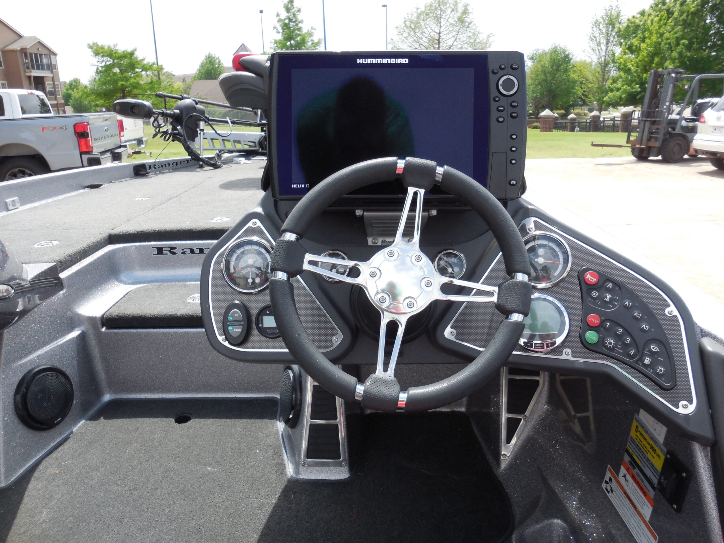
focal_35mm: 26
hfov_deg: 67.3
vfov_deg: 53.1
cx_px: 362
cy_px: 272
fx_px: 544
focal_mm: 4.6
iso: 125
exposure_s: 1/640
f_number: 3.5
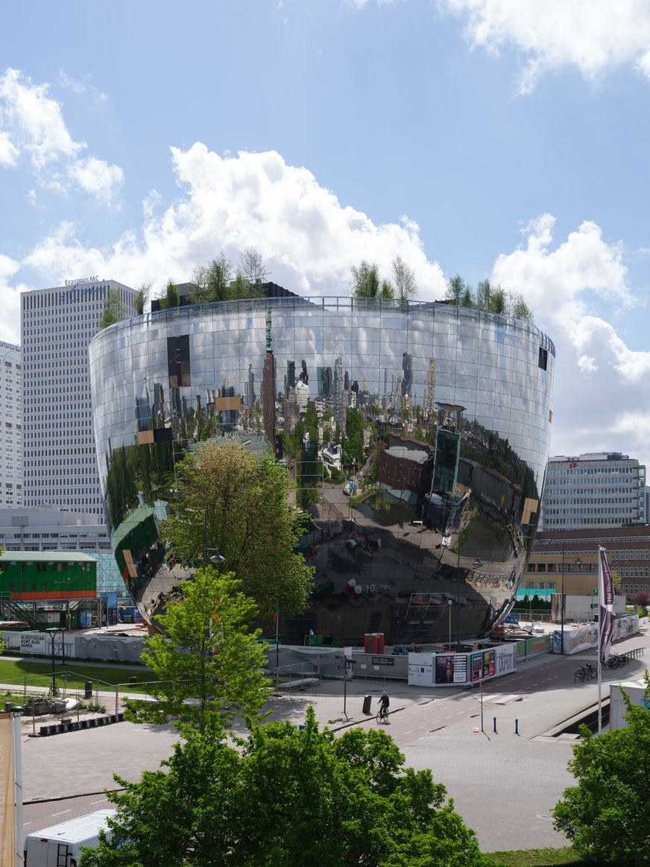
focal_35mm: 34
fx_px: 851
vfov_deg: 54.0
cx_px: 325
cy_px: 434
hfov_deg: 41.8
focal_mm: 43.3
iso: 100
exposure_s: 1/110
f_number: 13
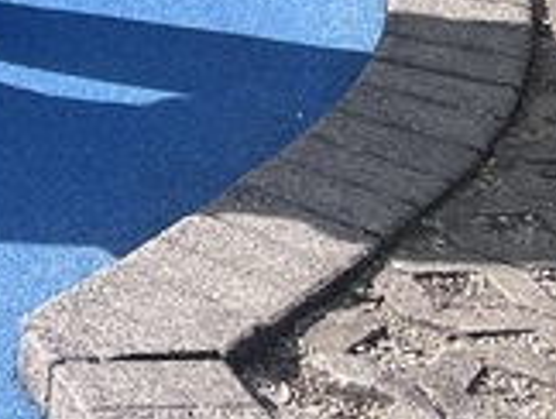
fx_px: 2638
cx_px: -491
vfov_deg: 7.9
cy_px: -790
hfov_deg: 11.1
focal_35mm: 164
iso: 50
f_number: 1.6
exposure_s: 1/1776
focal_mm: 5.1
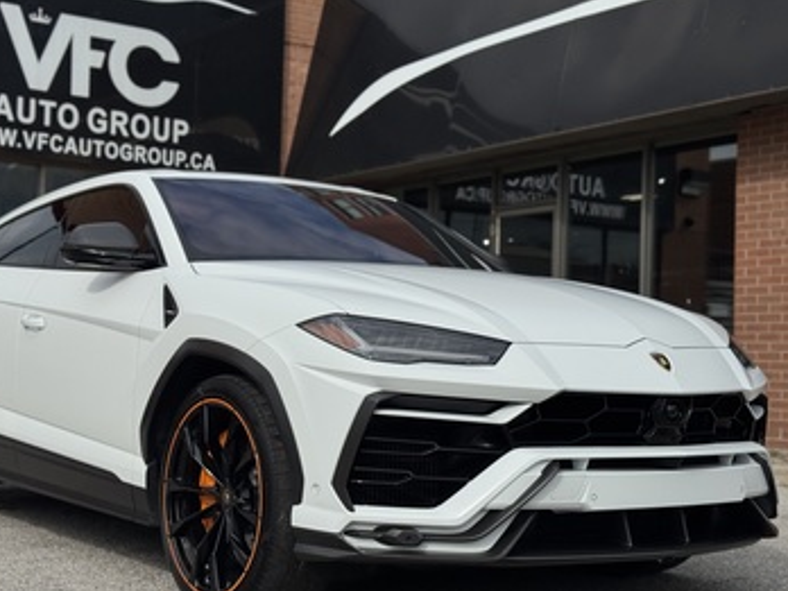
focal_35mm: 58
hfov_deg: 33.2
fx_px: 1320
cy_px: 311
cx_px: 333
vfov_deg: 25.2
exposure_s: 1/9009
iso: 64
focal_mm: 6.76
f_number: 1.78
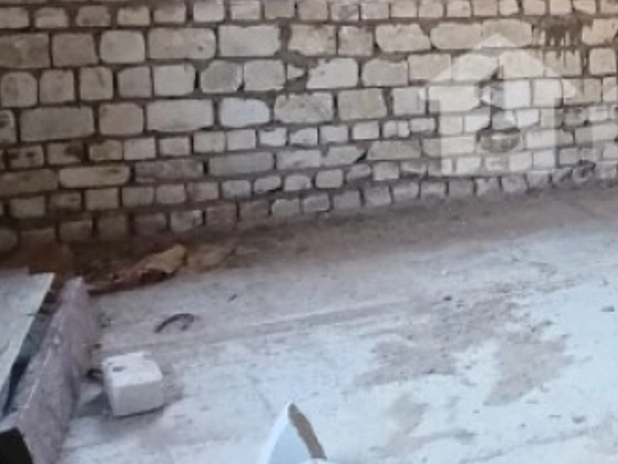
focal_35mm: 61
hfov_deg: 26.8
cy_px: 114
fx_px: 1089
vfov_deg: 23.8
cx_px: 798
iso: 320
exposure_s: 1/50
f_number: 2.2
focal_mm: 1.65
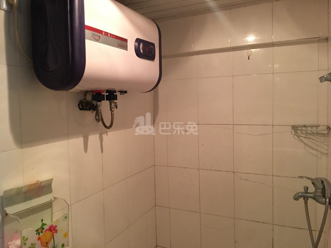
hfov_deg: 61.7
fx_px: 277
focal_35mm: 29
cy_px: 124
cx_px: 166
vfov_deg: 48.2
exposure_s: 1/8
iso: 160
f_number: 2.2
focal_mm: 4.15
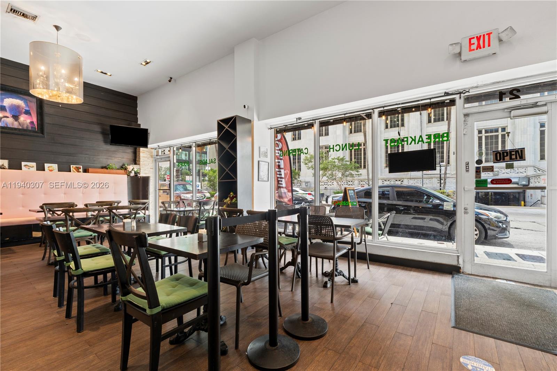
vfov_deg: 77.3
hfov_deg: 100.4
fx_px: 232
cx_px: 278
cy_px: 186
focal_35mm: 15
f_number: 9
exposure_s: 1.3
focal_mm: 10
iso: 100
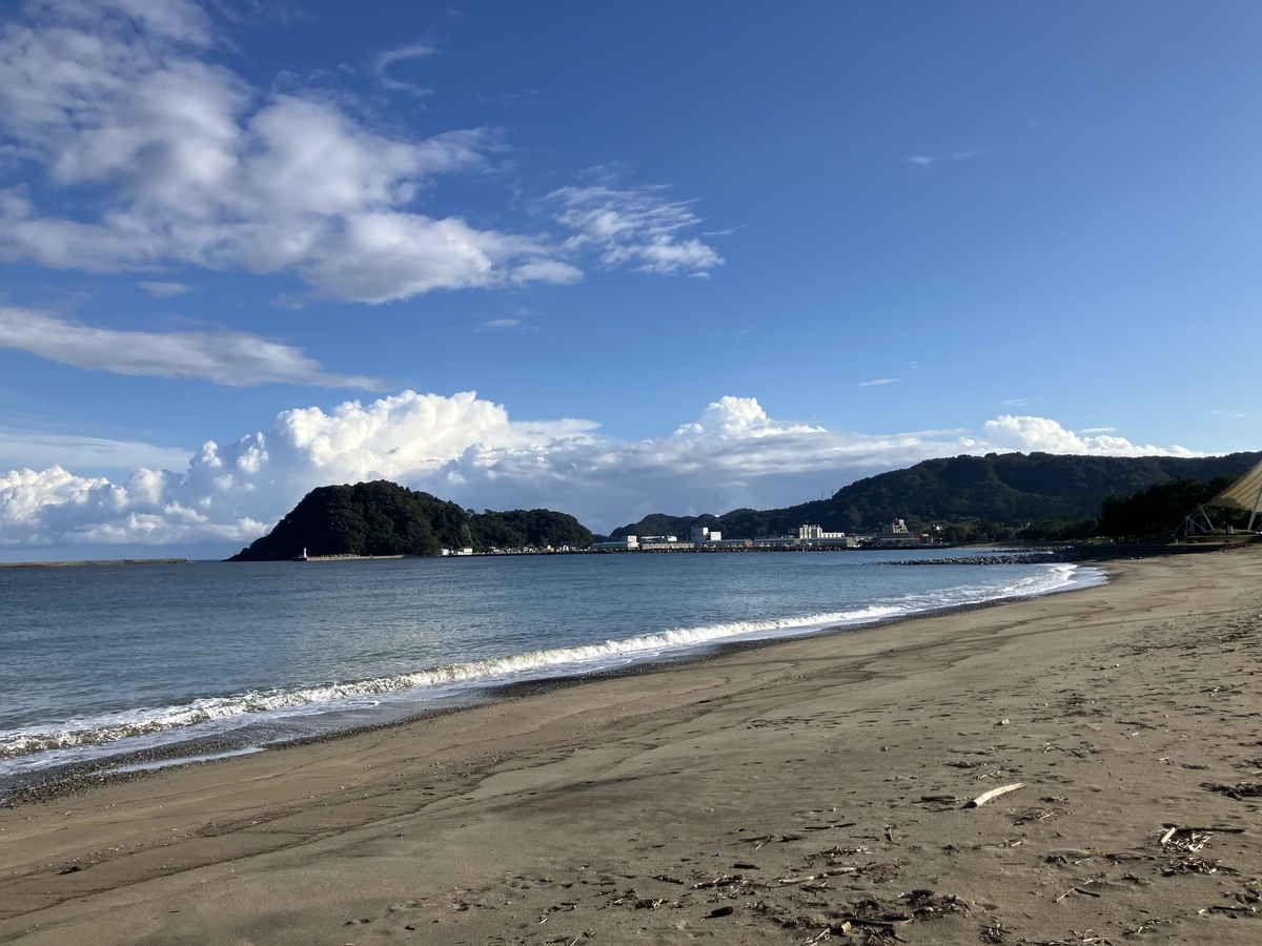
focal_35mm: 28
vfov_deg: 49.7
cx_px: 631
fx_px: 1021
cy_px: 473
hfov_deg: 63.4
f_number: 1.8
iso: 32
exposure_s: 1/2703
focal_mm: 3.99
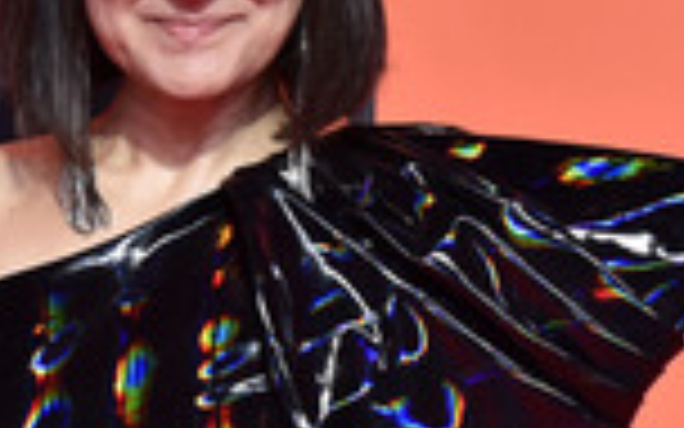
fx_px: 6767
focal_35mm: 363
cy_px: 270
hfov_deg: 5.8
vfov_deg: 3.6
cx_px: -191
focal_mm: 120
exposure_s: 1/250
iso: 2000
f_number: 3.5
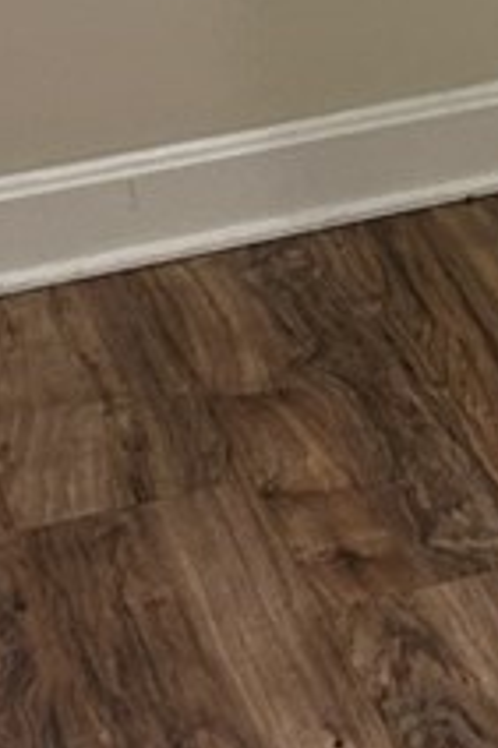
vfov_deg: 10.2
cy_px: -367
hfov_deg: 6.5
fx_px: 4073
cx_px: 1399
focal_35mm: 196
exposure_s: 1/60
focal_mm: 5.7
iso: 64
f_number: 1.5
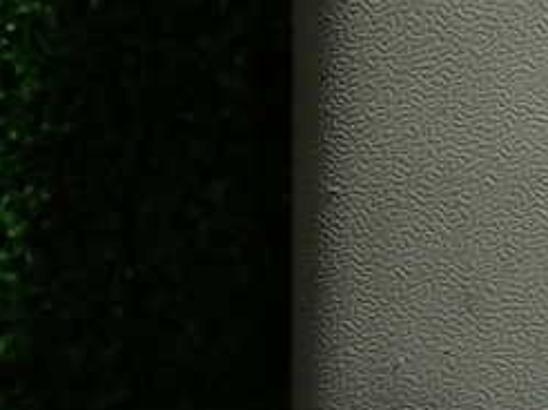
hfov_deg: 28.3
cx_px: 630
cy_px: 196
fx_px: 965
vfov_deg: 24.0
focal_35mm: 61
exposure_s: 1/60
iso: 125
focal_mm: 4.5
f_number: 2
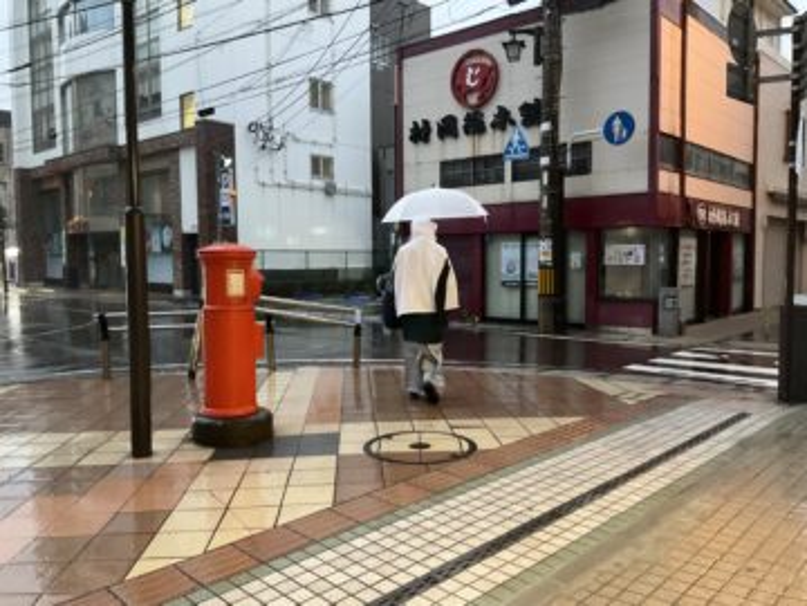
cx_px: 404
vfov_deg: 48.2
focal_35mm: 29
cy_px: 303
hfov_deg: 61.7
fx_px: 676
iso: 250
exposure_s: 1/40
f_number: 1.8
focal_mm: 3
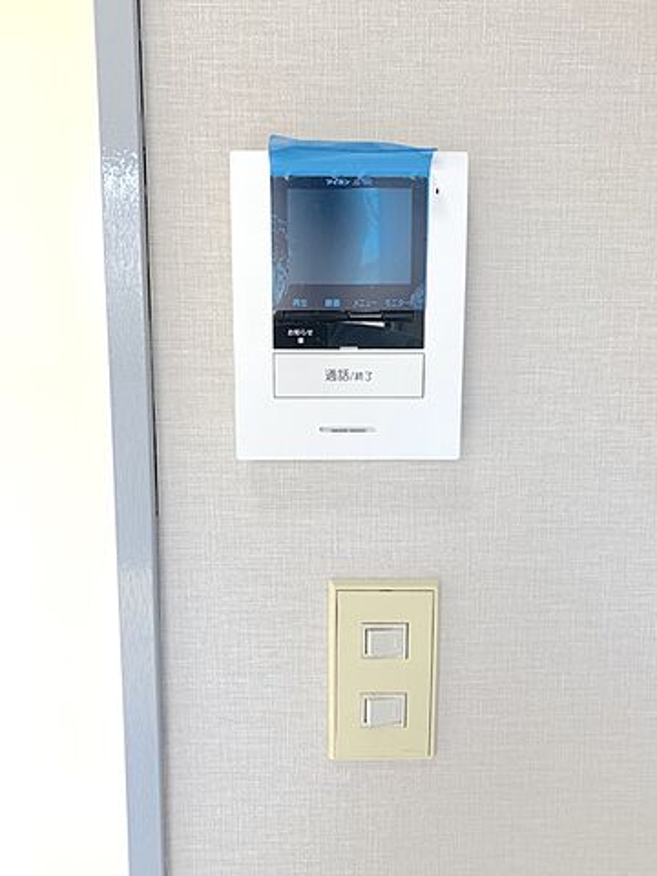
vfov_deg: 67.3
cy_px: 438
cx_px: 328
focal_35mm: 26
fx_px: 658
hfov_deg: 53.1
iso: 64
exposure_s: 1/100
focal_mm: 4.25
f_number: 1.8
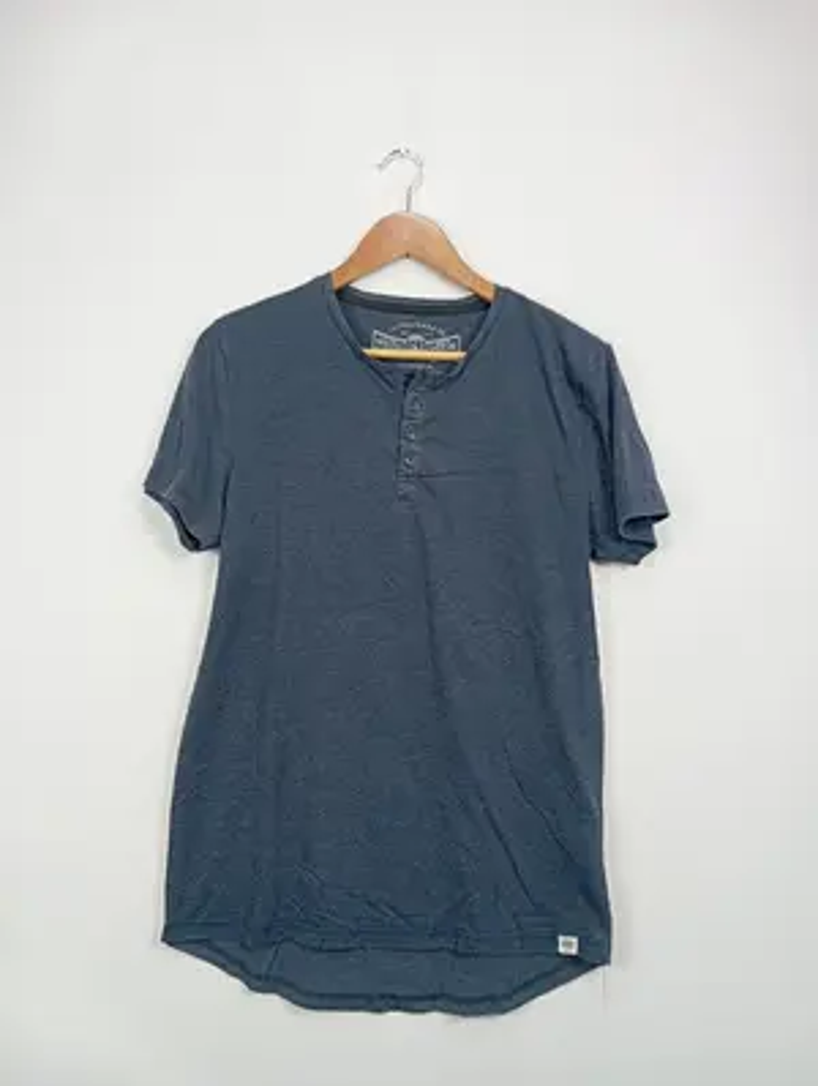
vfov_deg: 63.4
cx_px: 409
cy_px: 543
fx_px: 879
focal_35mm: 28
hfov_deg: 49.9
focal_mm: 4.22
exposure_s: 1/50
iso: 61
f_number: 1.8
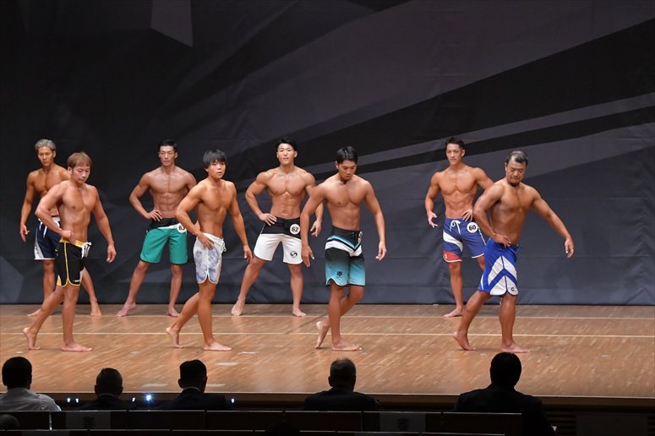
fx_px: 2673
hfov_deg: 14.0
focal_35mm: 147
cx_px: 328
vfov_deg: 9.3
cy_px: 218
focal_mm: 98
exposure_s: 1/400
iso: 6400
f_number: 5.6
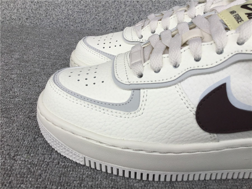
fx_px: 226
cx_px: 126
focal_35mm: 31
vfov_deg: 45.4
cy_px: 94
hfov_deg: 58.4
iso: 25
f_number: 2.4
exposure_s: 1/289
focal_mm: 3.3
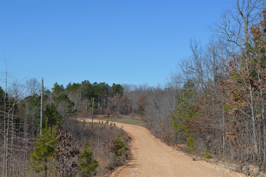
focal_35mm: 66
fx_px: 487
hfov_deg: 30.5
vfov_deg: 20.6
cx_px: 133
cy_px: 88
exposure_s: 1/250
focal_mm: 44
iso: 100
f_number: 8
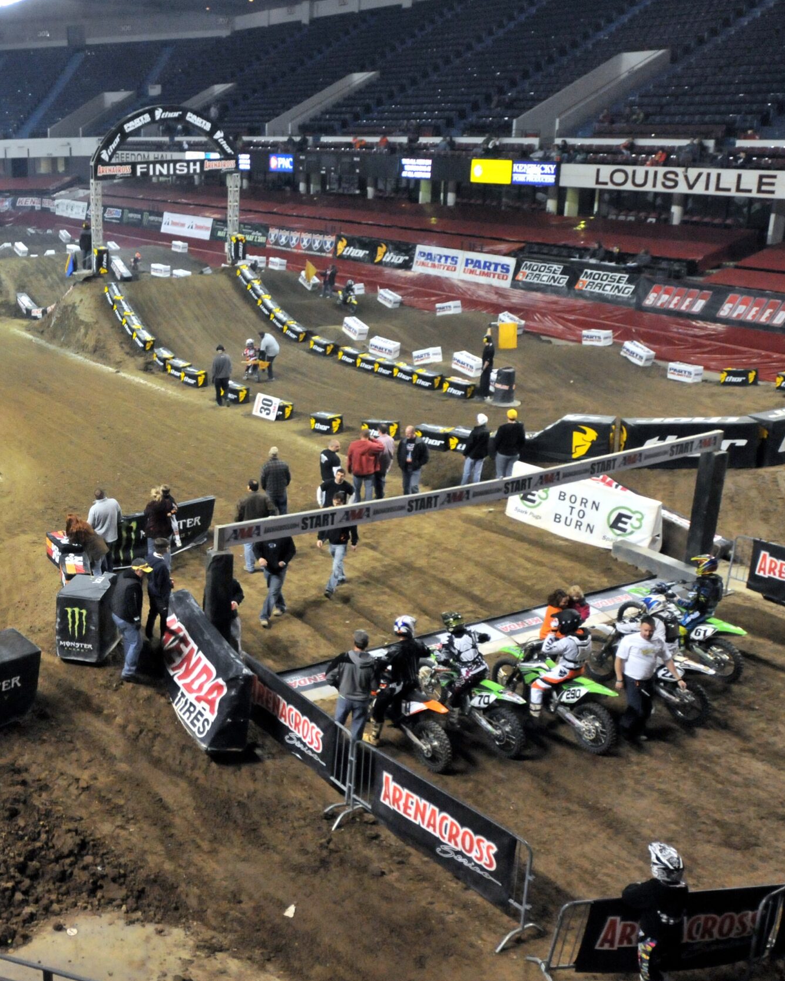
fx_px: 1066
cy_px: 491
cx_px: 56
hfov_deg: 37.4
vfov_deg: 49.4
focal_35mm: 37
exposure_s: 1/640
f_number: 2.8
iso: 1600
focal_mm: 17
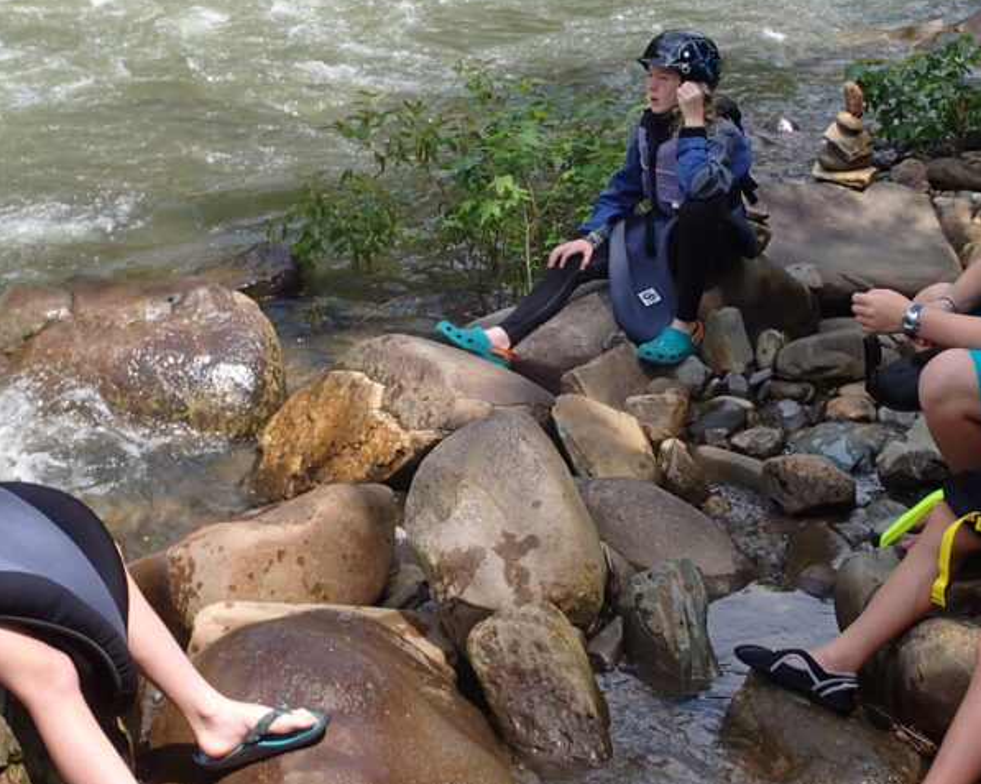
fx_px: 1944
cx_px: 495
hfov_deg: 28.3
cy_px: 348
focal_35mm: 67
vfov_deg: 22.8
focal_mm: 7.34
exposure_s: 1/800
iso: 200
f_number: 4
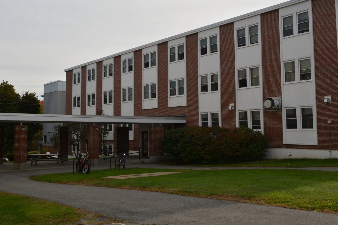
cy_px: 100
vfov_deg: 34.2
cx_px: 174
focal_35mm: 39
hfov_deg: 49.6
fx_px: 366
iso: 100
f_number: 9
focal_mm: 22
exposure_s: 1/200
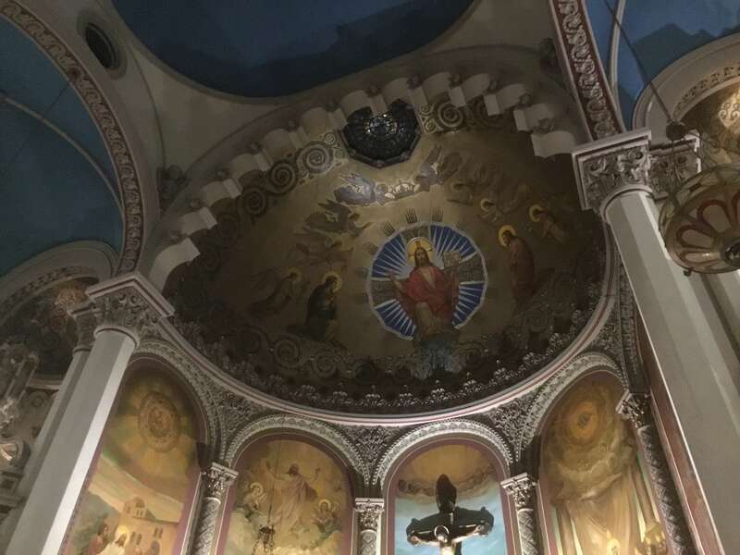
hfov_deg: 58.4
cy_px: 278
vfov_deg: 45.4
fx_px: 663
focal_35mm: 31
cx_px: 370
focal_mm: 3.3
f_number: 2.4
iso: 800
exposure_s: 1/15
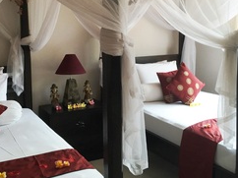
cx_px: 107
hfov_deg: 39.7
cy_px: 50
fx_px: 330
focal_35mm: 48
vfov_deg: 29.8
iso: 50
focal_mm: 4.15
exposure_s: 1/33
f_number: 2.2
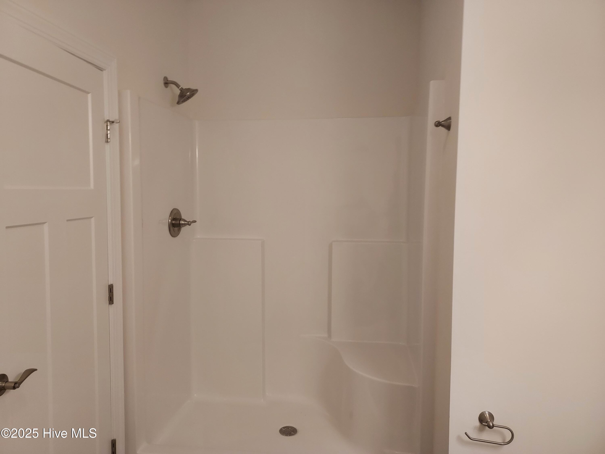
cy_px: 227
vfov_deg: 56.8
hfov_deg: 71.6
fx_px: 419
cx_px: 302
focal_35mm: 24
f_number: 1.8
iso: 125
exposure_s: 1/60
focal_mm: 4.6
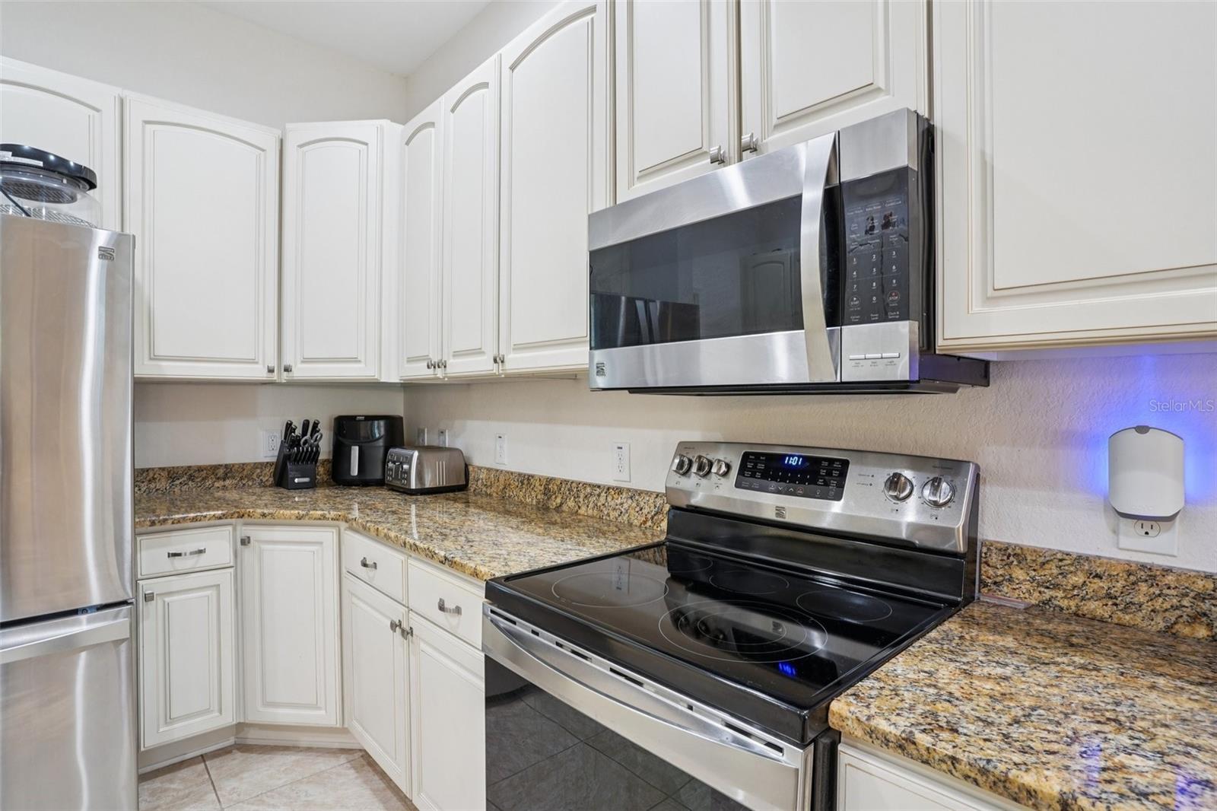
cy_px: 406
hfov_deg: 93.3
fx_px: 575
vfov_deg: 70.4
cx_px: 608
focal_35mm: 17
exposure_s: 1/4
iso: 400
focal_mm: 17
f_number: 8
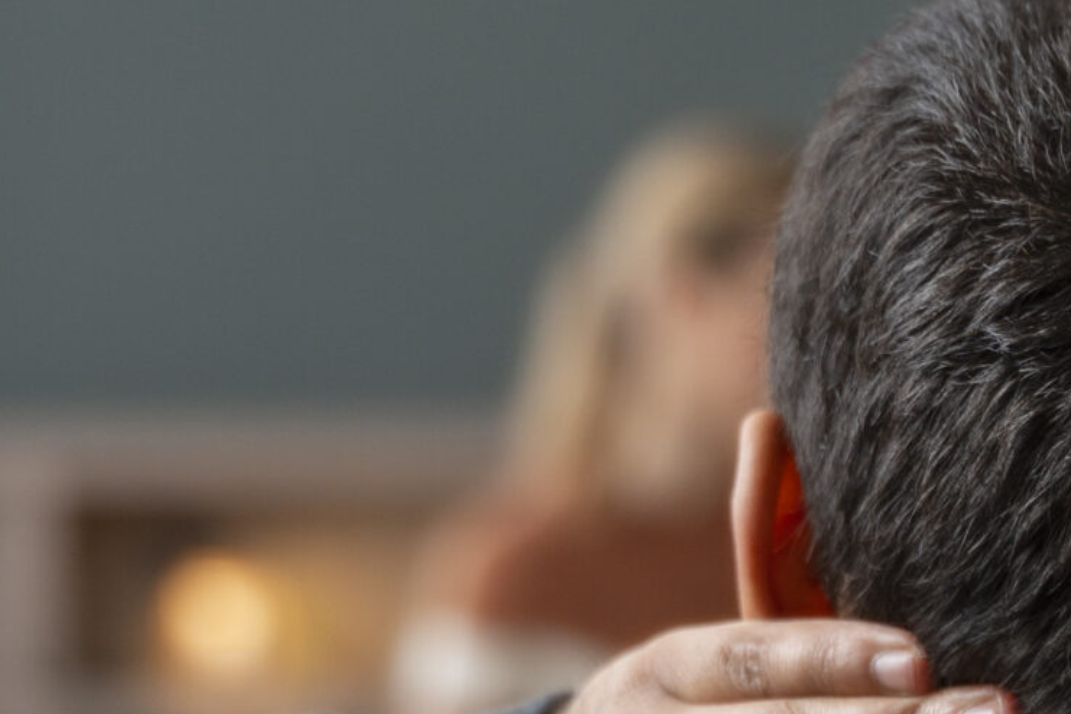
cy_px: 933
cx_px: 1146
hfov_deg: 10.7
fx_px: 5652
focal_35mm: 190
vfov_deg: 7.2
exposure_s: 1/125
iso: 400
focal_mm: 55
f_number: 3.2
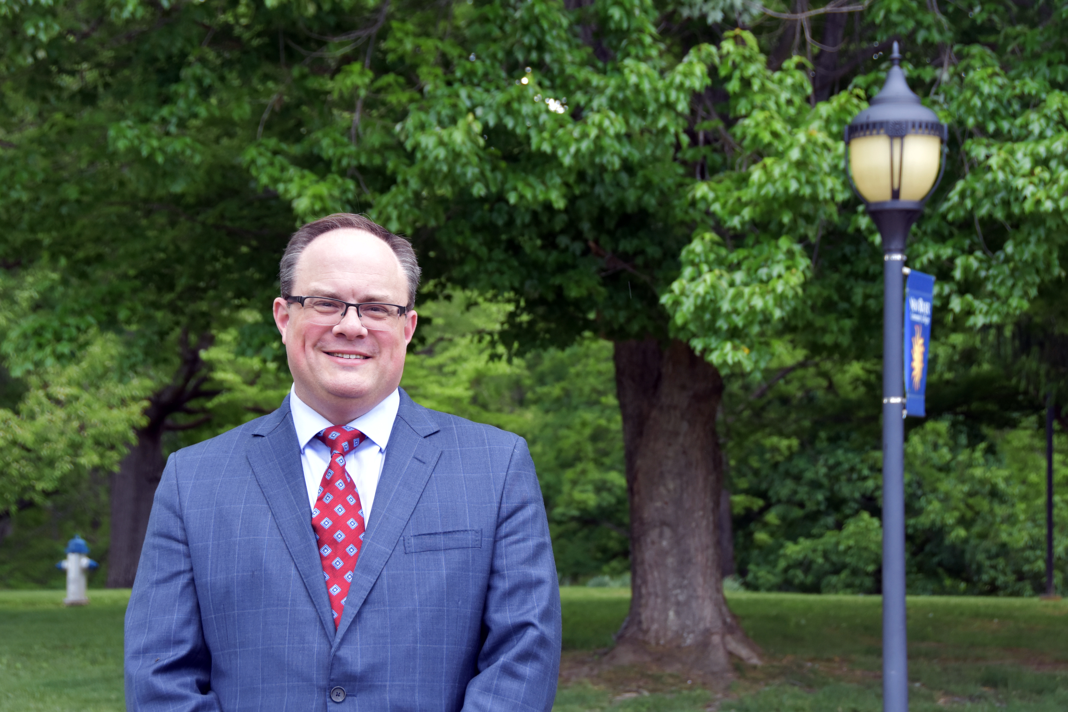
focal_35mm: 84
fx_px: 2492
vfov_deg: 16.3
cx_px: 534
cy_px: 356
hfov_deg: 24.2
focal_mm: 56
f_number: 8
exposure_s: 1/250
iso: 800
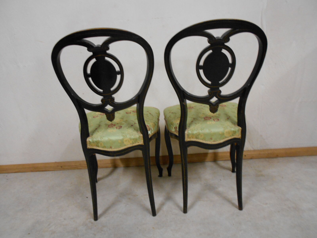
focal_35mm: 26
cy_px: 119
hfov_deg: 67.3
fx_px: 238
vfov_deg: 53.1
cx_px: 158
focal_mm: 4.6
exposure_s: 1/13
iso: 400
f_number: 3.2
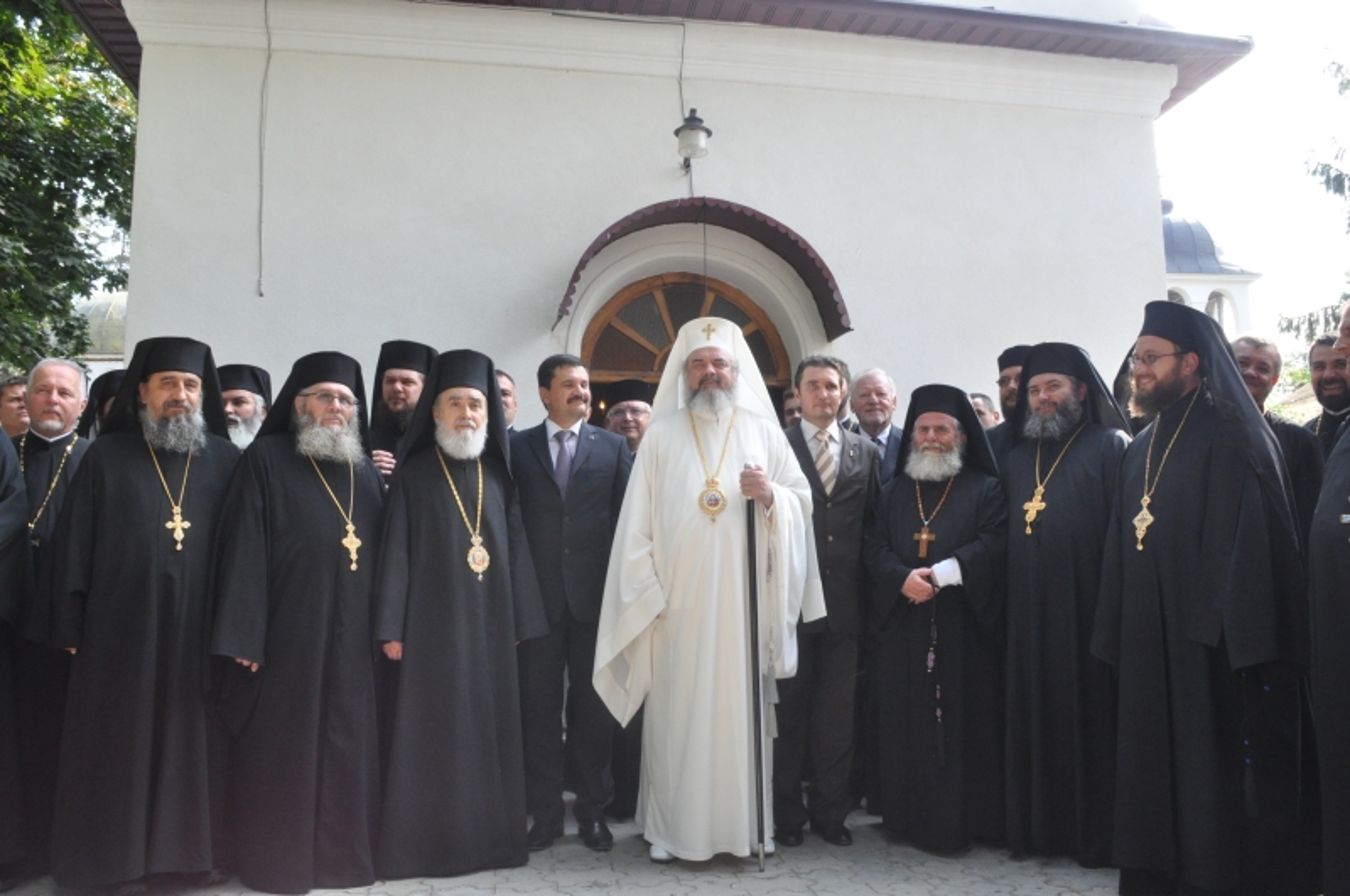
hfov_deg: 67.5
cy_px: 448
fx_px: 1011
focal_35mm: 27
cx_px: 675
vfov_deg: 47.8
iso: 800
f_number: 14
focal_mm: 18
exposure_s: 1/80
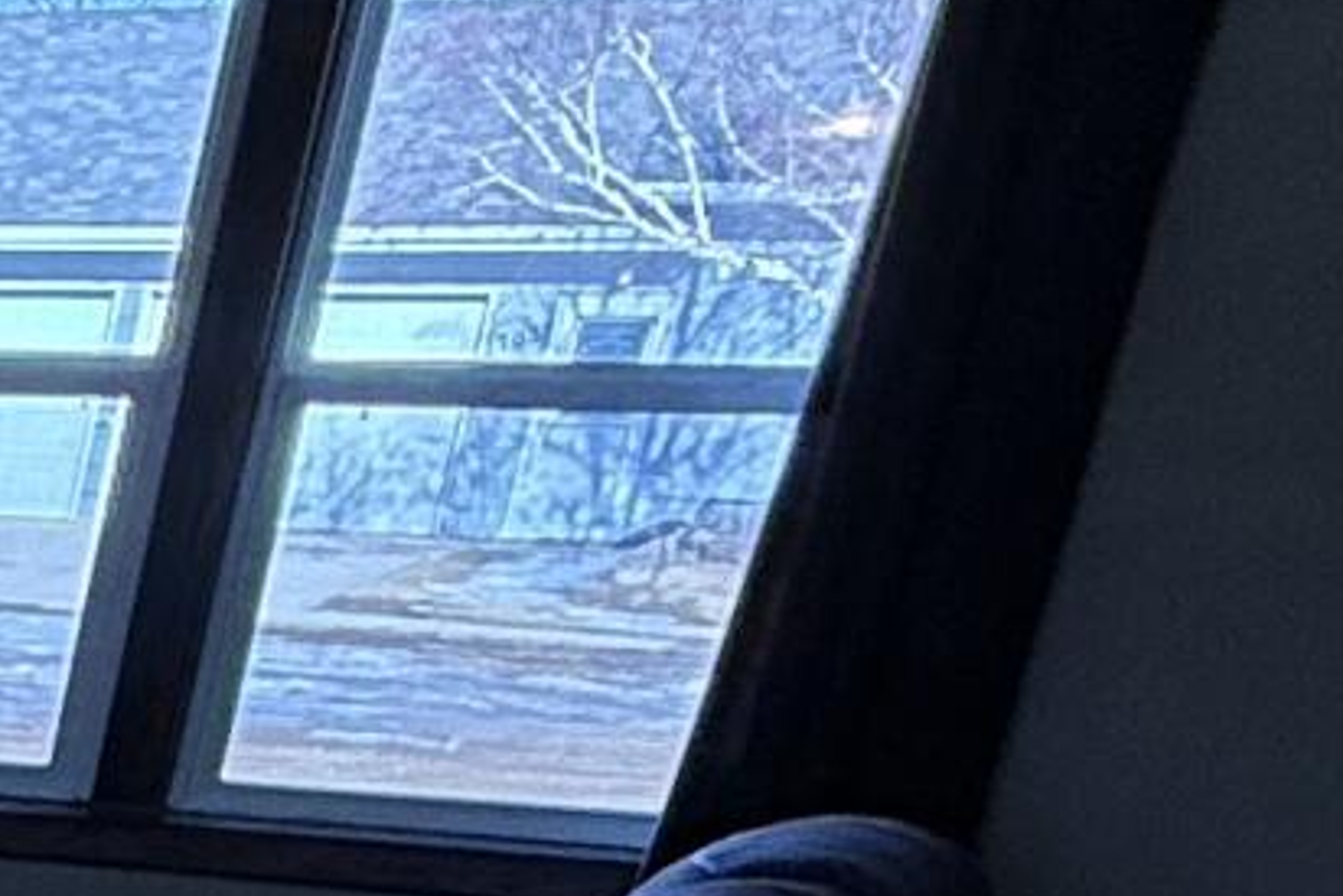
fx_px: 3956
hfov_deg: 12.7
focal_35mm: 106
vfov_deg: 11.7
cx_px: -2213
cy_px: 1766
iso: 50
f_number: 2.2
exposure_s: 1/270
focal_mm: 2.22
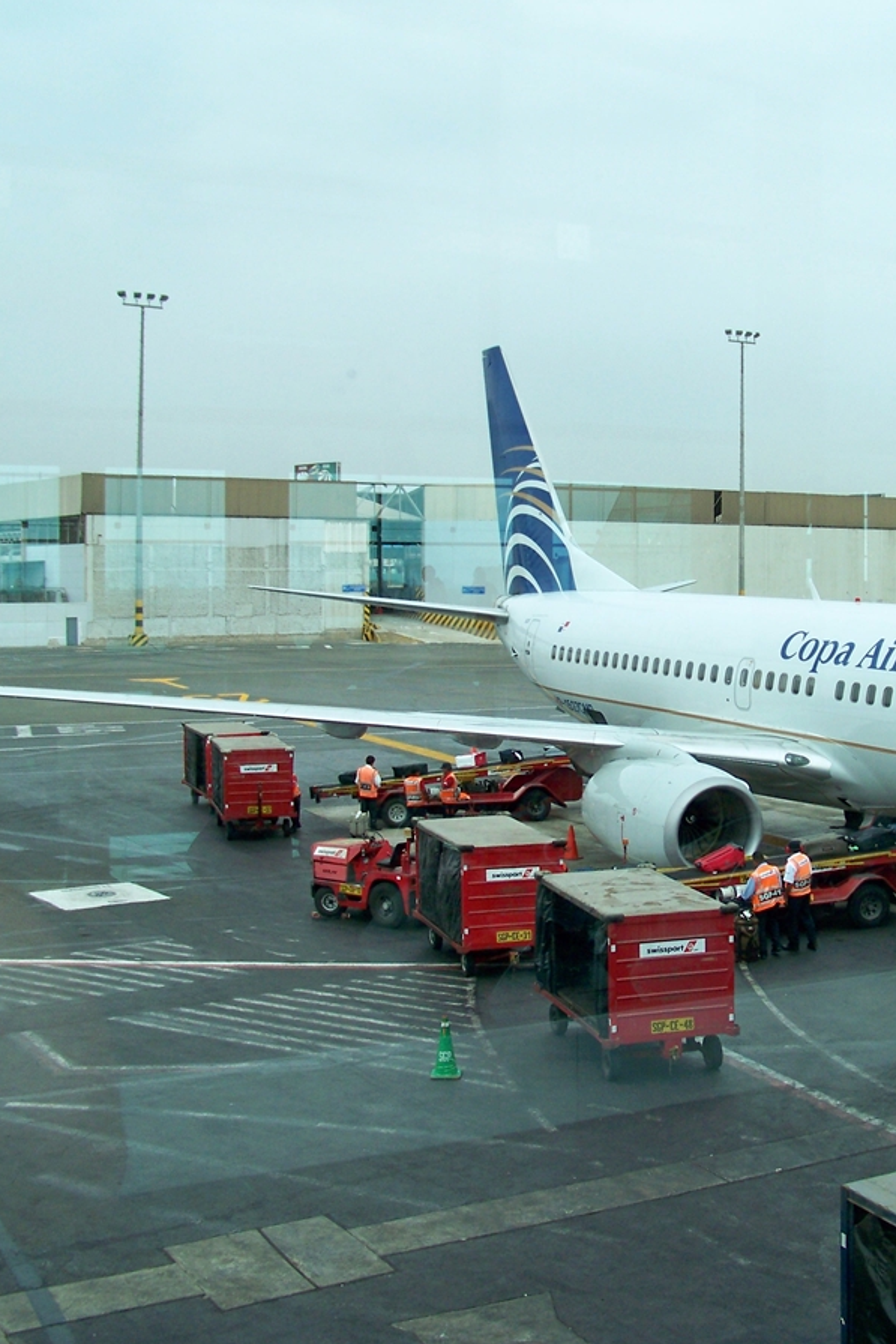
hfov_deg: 28.6
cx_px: 719
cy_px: 670
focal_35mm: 46
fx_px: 1717
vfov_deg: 42.7
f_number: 2.8
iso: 80
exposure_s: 1/500
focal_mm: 5.85
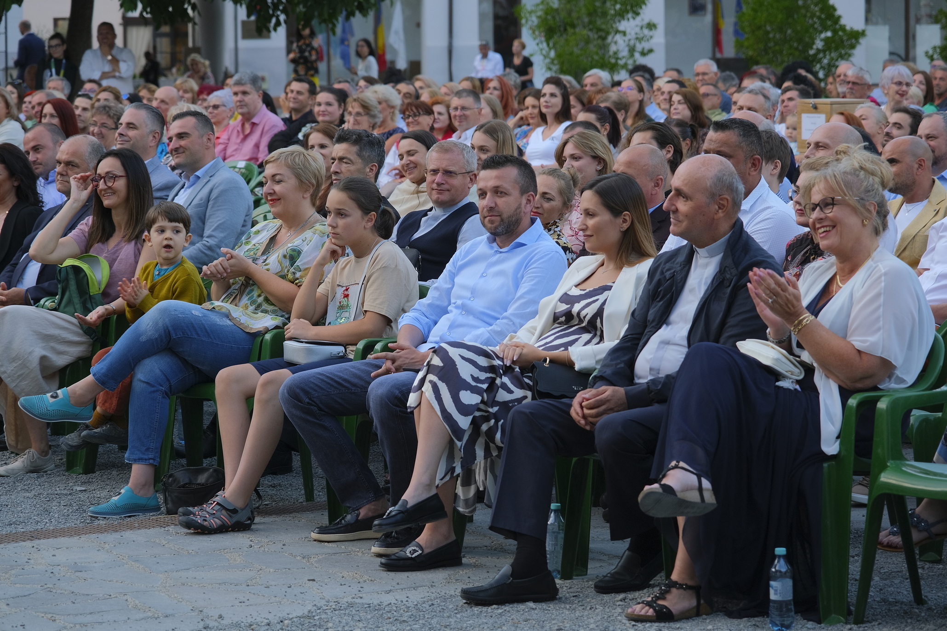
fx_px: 3157
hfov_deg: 17.1
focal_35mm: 120
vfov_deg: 11.4
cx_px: 474
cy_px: 316
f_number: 4.5
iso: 320
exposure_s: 1/60
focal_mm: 80
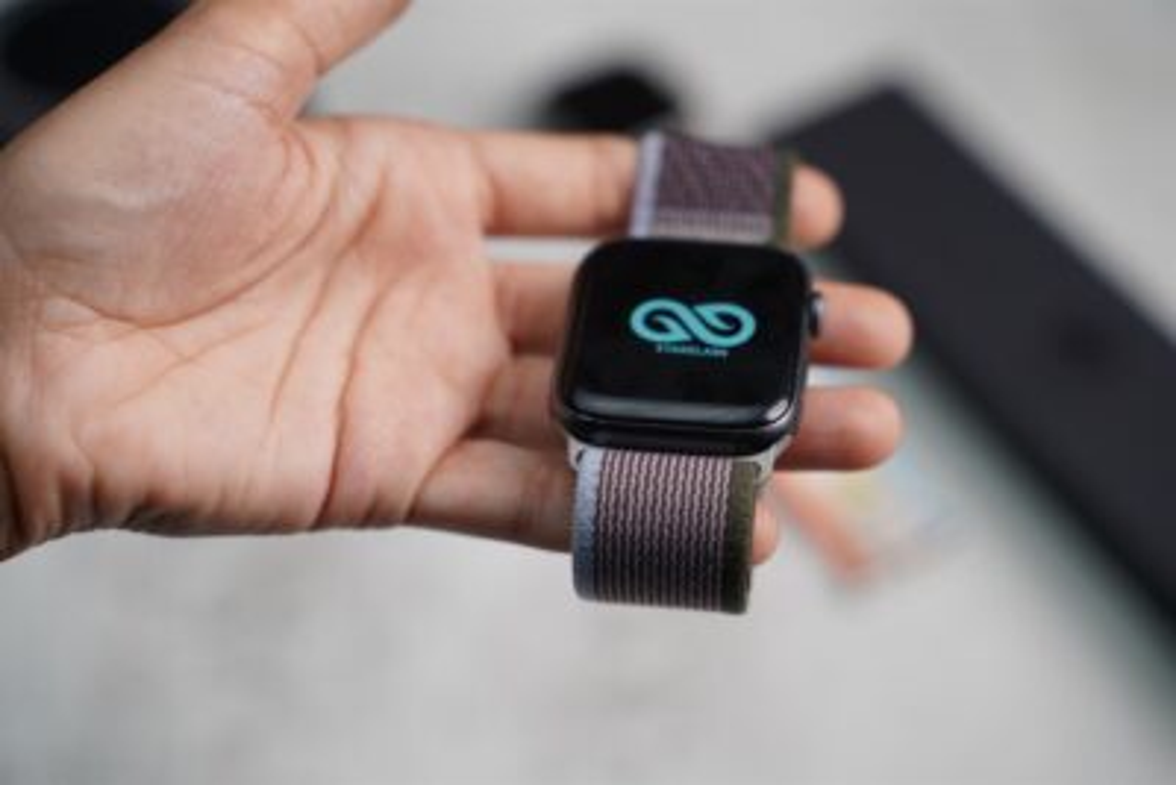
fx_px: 2451
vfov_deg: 18.2
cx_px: 588
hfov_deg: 27.0
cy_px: 392
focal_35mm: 75
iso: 400
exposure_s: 1/80
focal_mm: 75
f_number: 4
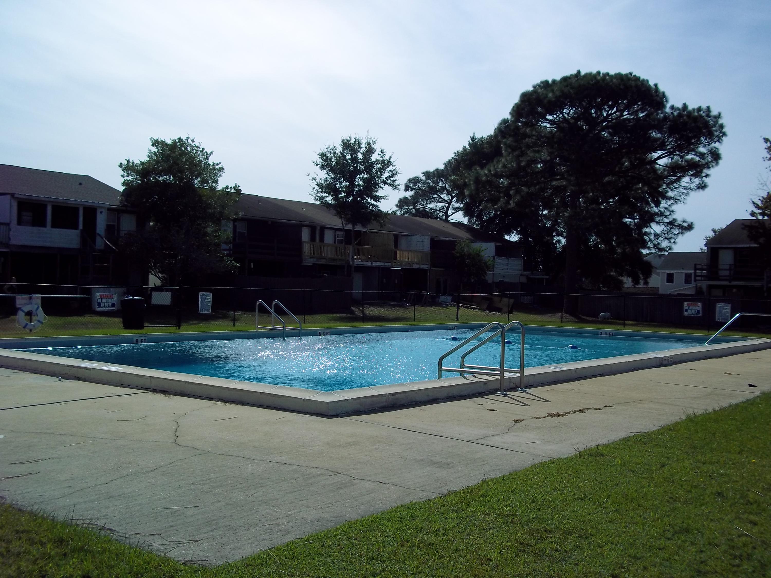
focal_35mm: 36
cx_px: 386
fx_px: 802
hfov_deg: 51.4
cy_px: 289
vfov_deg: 39.7
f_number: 8
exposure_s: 1/500
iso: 80
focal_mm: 6.5
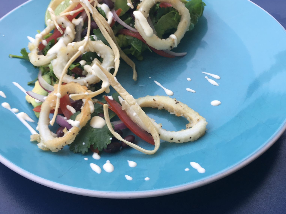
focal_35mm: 39
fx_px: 322
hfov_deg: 47.9
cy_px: 73
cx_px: 138
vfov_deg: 36.5
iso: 25
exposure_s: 1/50
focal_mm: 4.15
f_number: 2.2
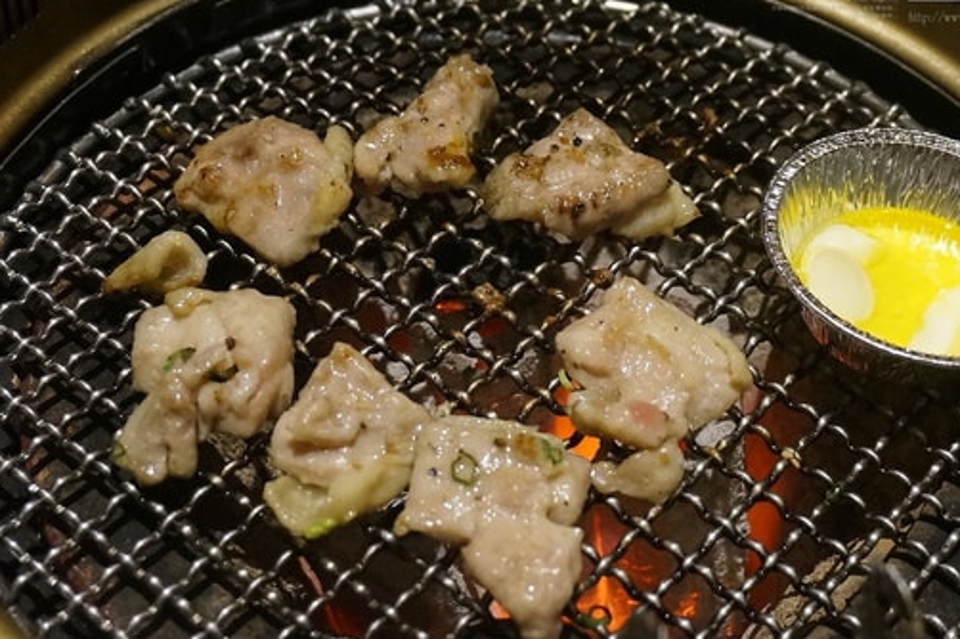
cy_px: 317
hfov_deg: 30.9
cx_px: 541
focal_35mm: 65
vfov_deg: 20.9
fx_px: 1732
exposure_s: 1/40
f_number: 5
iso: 3200
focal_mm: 34
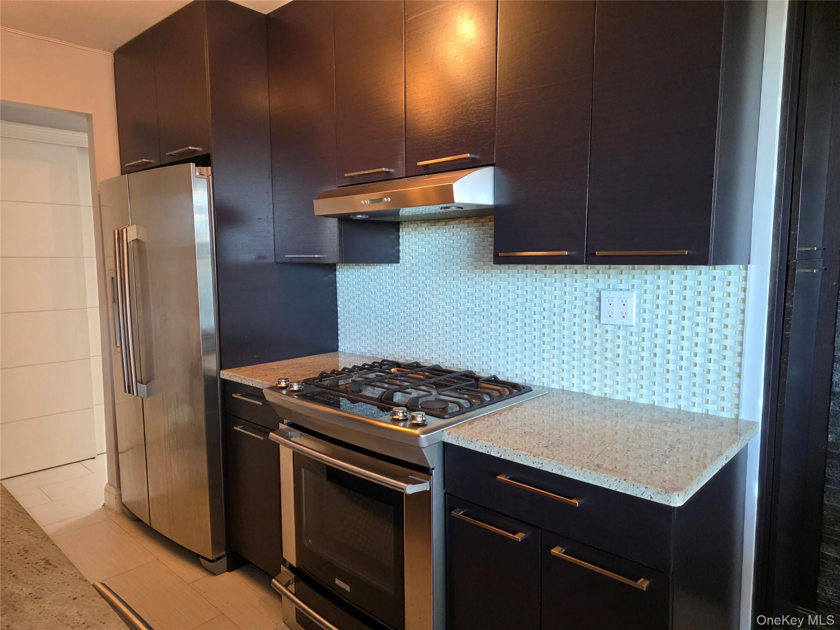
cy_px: 315
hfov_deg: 73.9
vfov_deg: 58.9
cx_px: 420
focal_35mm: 23
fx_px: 558
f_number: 1.7
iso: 500
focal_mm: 6.3
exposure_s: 1/120
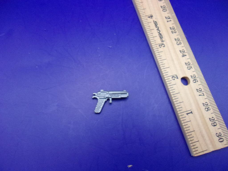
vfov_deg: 51.4
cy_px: 86
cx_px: 114
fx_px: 178
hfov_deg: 65.3
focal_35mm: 27
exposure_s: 1/20
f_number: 3
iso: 400
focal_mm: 4.9
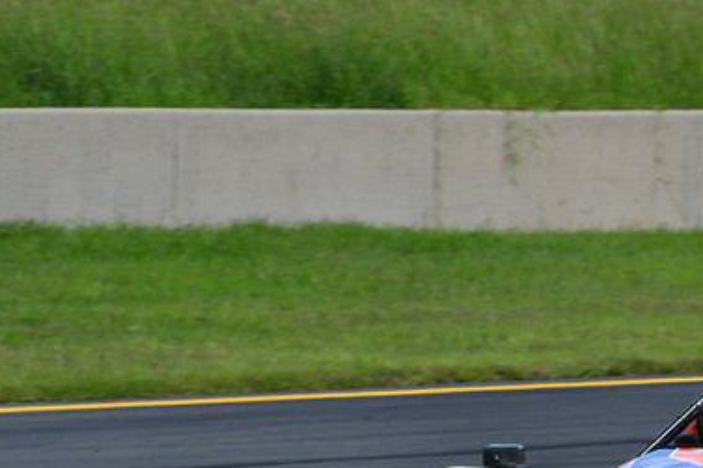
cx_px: 666
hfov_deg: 3.2
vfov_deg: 2.2
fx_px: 12433
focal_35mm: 637
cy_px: 386
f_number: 11
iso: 640
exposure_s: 1/640
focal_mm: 200
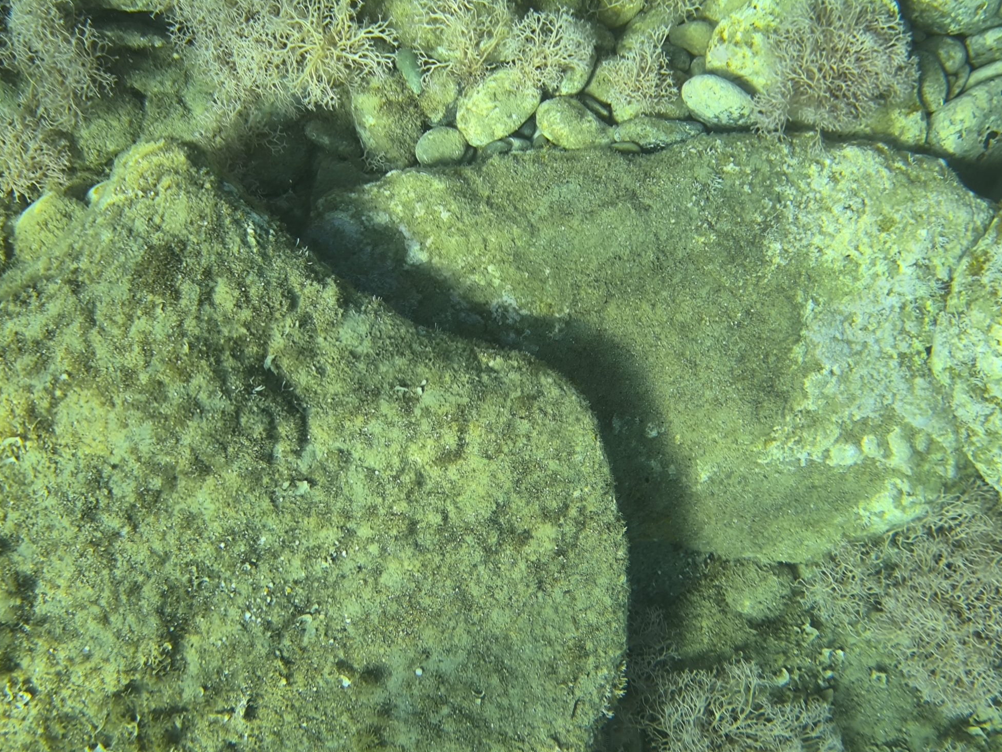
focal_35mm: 47
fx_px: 1361
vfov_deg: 30.9
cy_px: 377
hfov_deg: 40.4
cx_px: 496
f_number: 1.65
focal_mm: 6.14
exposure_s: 1/174
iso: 50
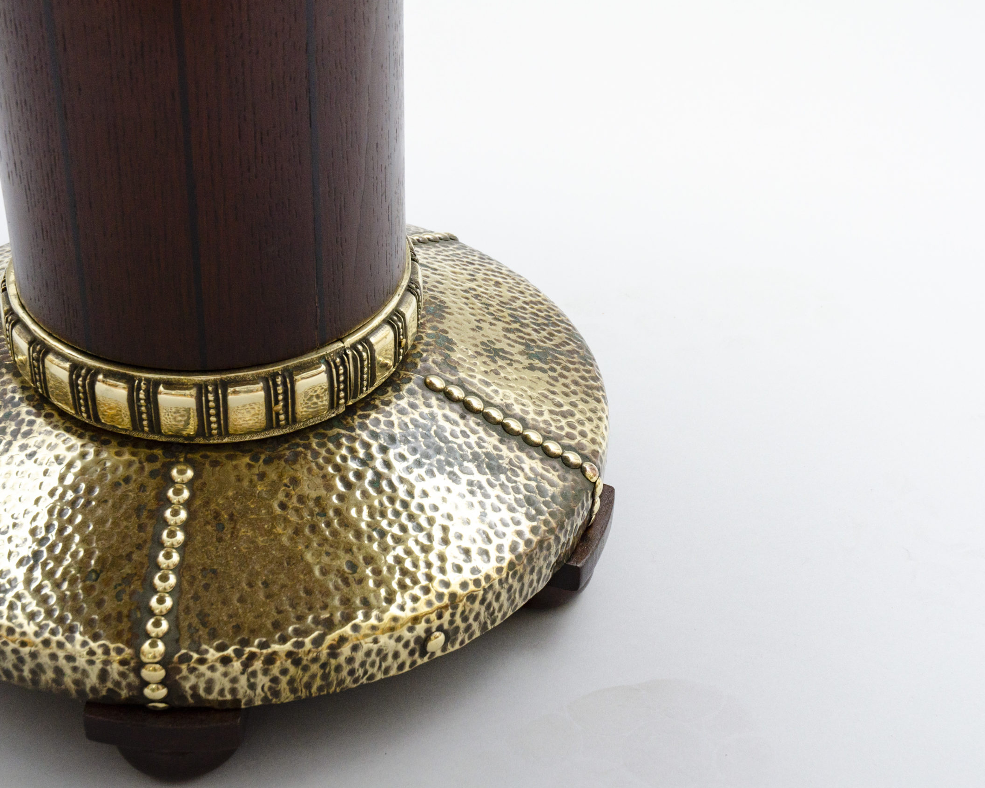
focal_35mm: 68
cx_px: 507
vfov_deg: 22.5
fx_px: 1982
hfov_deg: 27.9
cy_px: 394
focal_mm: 40
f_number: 8
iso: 200
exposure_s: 1/125
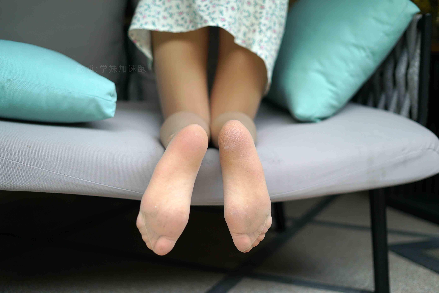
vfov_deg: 27.0
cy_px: 146
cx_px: 220
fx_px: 610
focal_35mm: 50
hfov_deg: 39.6
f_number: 2
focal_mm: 50
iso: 200
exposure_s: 1/1250
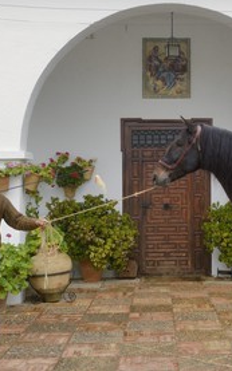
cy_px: 186
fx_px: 658
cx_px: 186
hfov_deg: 19.8
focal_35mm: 65
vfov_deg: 31.5
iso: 800
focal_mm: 42
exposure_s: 1/160
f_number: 10
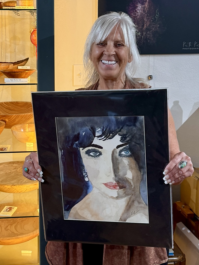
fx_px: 261
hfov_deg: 41.0
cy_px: 122
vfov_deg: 53.9
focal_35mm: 34
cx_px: 60
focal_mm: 6.76
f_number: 1.78
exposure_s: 1/60
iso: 250
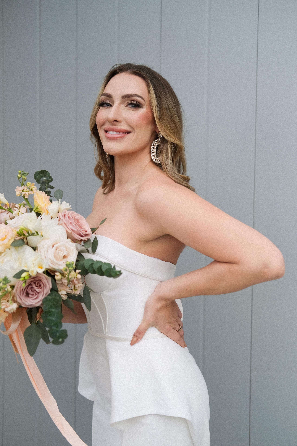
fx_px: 656
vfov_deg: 37.5
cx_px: 148
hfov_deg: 25.5
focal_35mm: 53
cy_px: 223
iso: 160
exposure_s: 1/5800
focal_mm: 35
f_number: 2
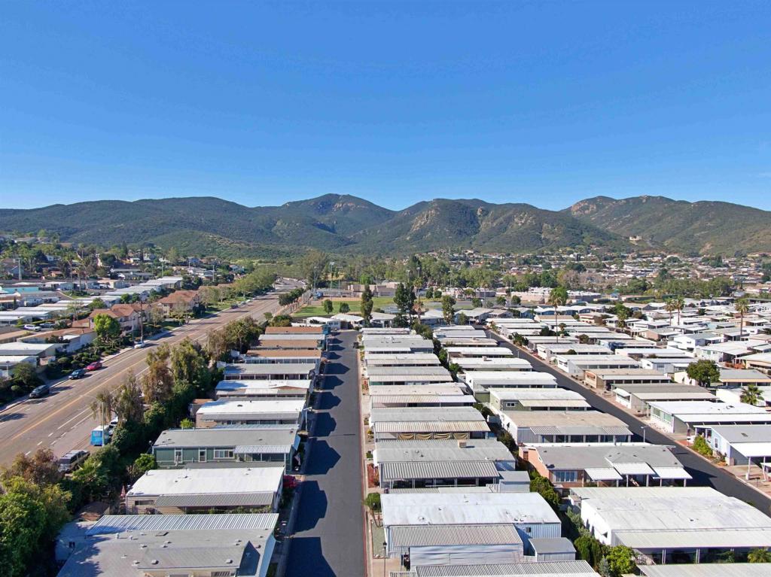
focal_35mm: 24
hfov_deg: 71.6
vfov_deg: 56.8
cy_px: 288
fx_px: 534
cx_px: 386
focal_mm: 4.39
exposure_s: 1/640
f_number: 2.8
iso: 100
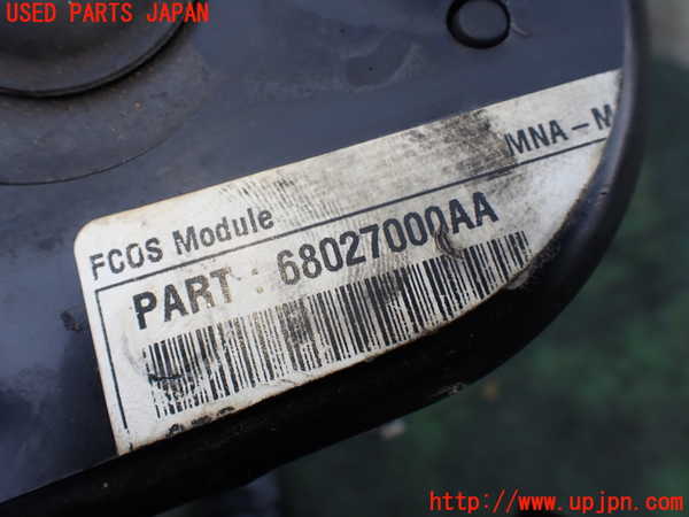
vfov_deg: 46.8
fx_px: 597
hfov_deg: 60.0
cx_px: 344
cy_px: 258
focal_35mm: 30
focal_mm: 5.4
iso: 125
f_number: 3.2
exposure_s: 1/125
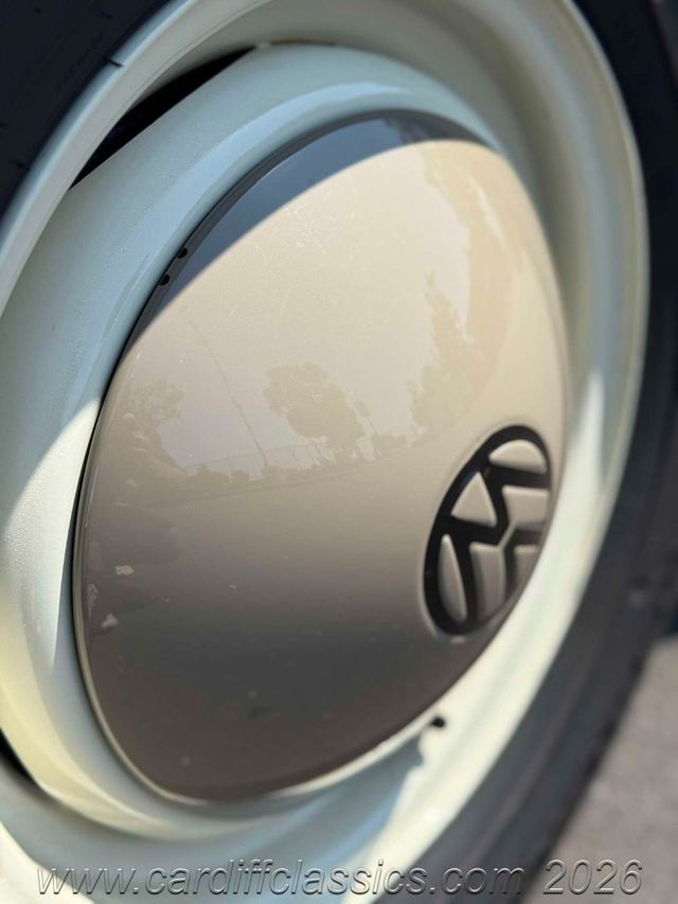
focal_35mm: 48
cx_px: 339
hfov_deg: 30.3
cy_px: 452
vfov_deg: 39.7
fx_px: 1253
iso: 64
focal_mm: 6.76
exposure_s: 1/3891
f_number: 1.78
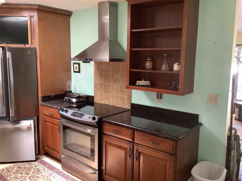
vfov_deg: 45.4
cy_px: 90
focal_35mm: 31
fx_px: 217
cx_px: 121
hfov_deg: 58.4
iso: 320
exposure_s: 1/40
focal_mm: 3.3
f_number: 2.4
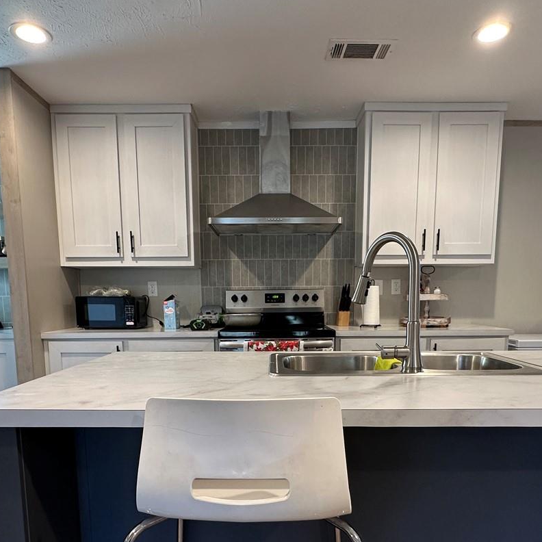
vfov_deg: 61.4
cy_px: 362
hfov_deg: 62.9
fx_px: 443
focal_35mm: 25
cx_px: 276
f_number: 2.2
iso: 160
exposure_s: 1/60
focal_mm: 2.22
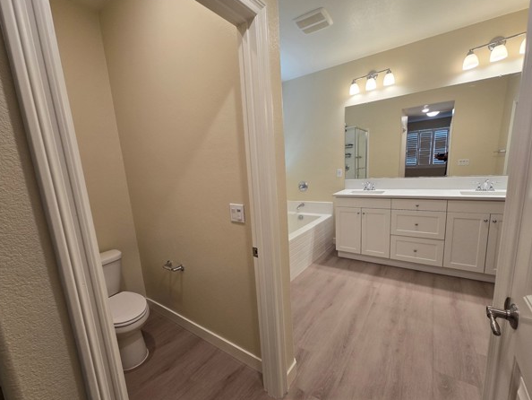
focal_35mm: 14
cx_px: 262
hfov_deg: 102.0
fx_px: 215
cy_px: 209
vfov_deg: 85.7
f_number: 2.2
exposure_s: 1/60
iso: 64
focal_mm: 2.2
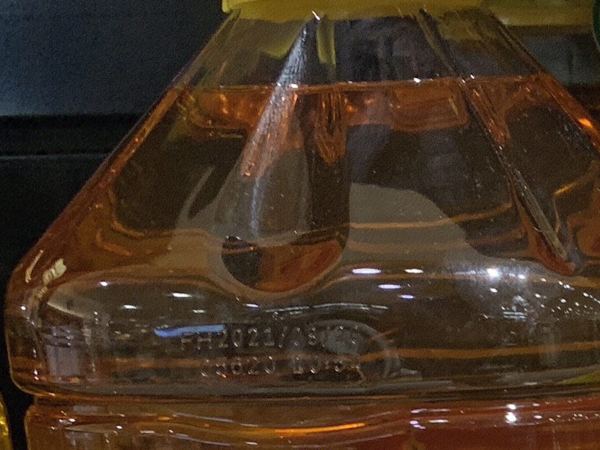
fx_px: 1855
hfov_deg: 15.9
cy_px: 625
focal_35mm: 107
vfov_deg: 13.2
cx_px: 1038
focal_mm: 4.25
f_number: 1.8
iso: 80
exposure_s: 1/100
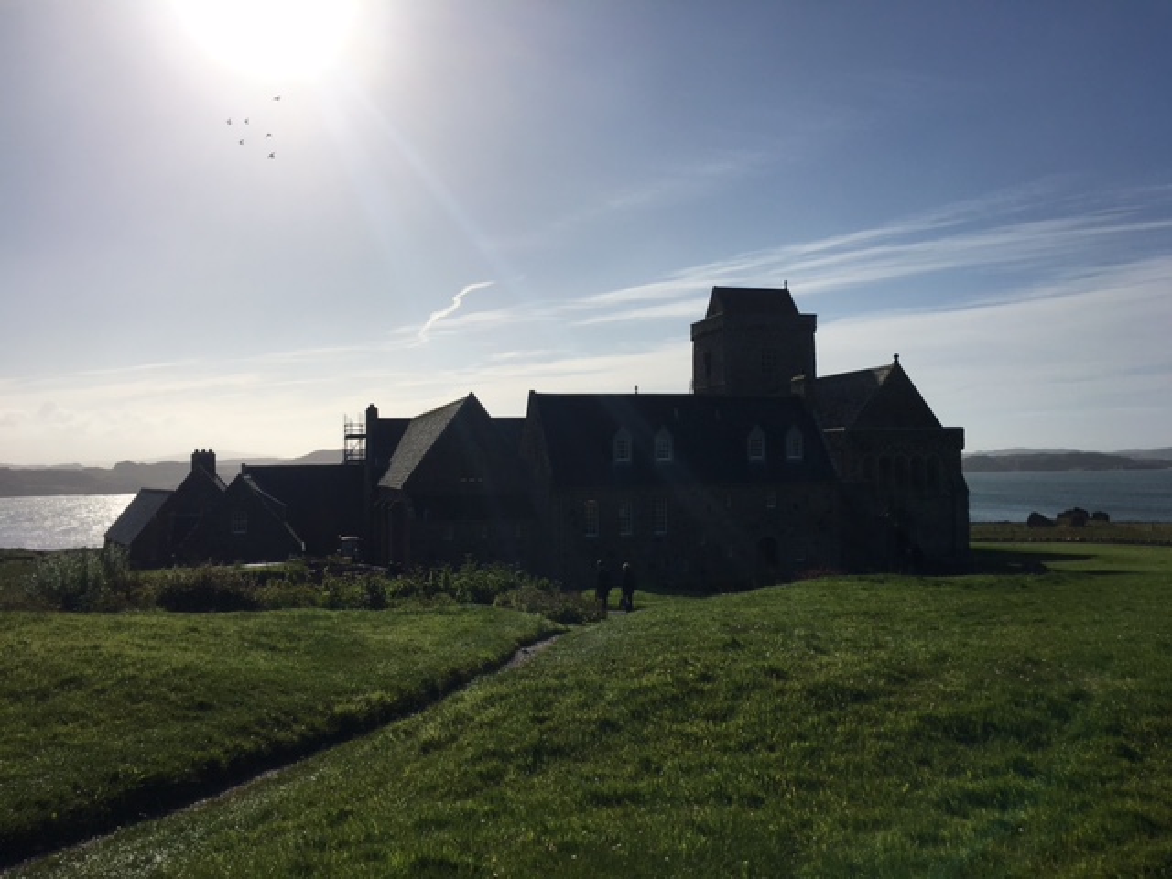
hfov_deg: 61.7
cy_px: 440
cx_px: 586
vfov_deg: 48.2
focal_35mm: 29
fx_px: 982
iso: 25
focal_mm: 4.15
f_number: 2.2
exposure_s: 1/6410
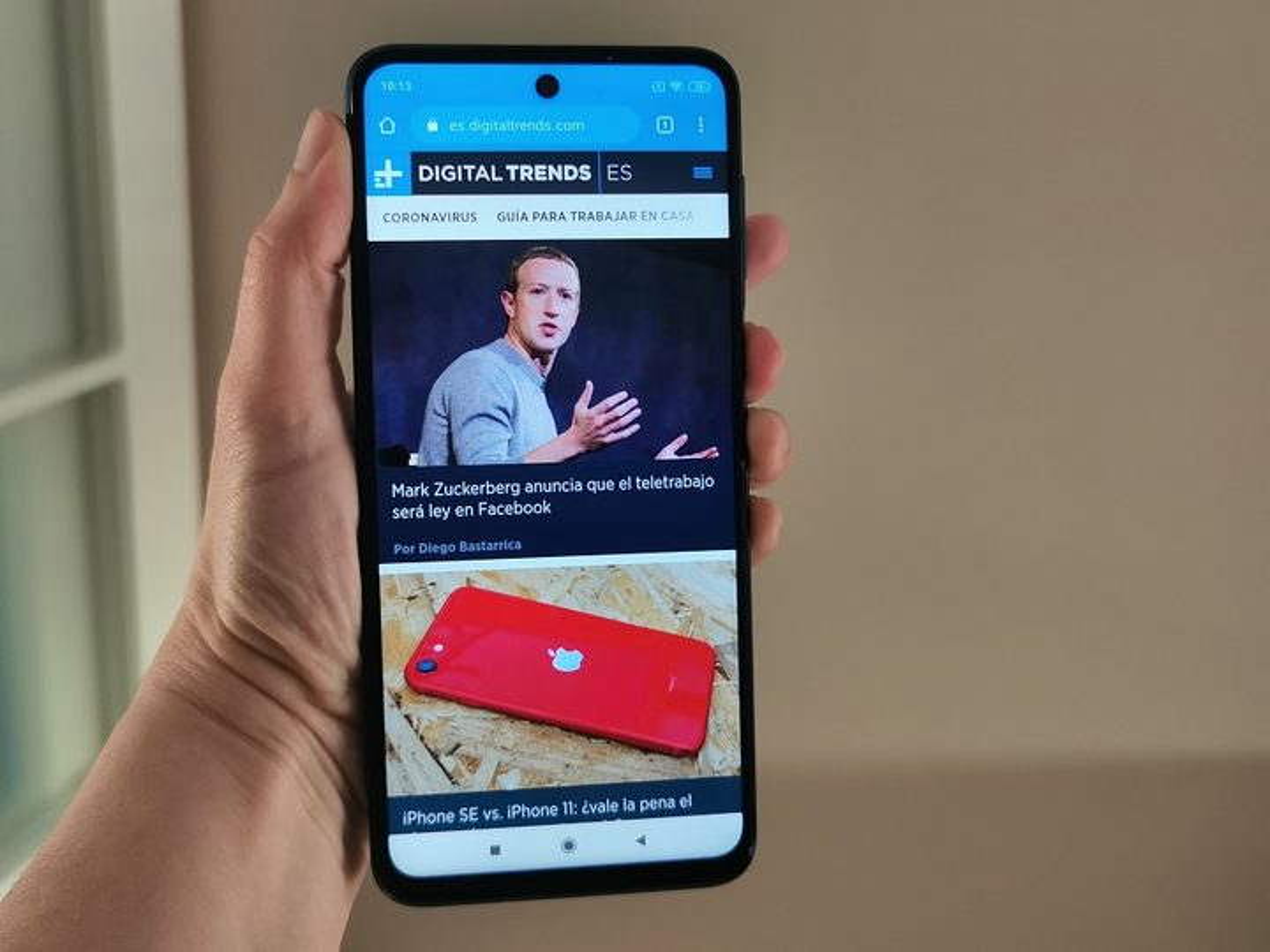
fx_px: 1504
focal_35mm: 41
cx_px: 635
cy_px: 476
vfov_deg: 35.1
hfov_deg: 45.8
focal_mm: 5.56
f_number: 1.6
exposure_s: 1/50
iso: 200
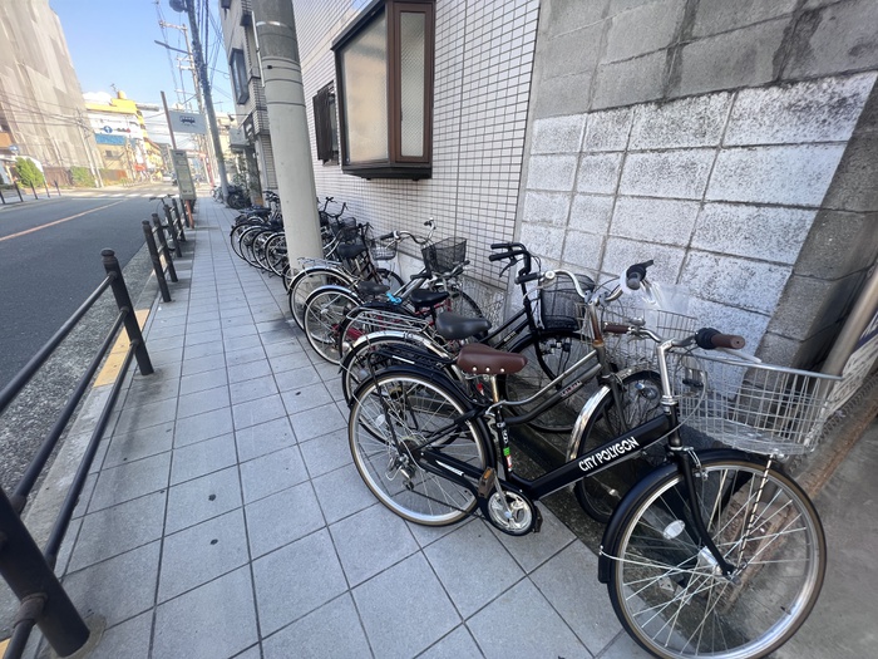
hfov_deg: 106.2
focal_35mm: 13
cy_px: 330
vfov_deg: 89.9
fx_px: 330
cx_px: 439
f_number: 1.8
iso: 32
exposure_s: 1/179
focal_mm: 1.57
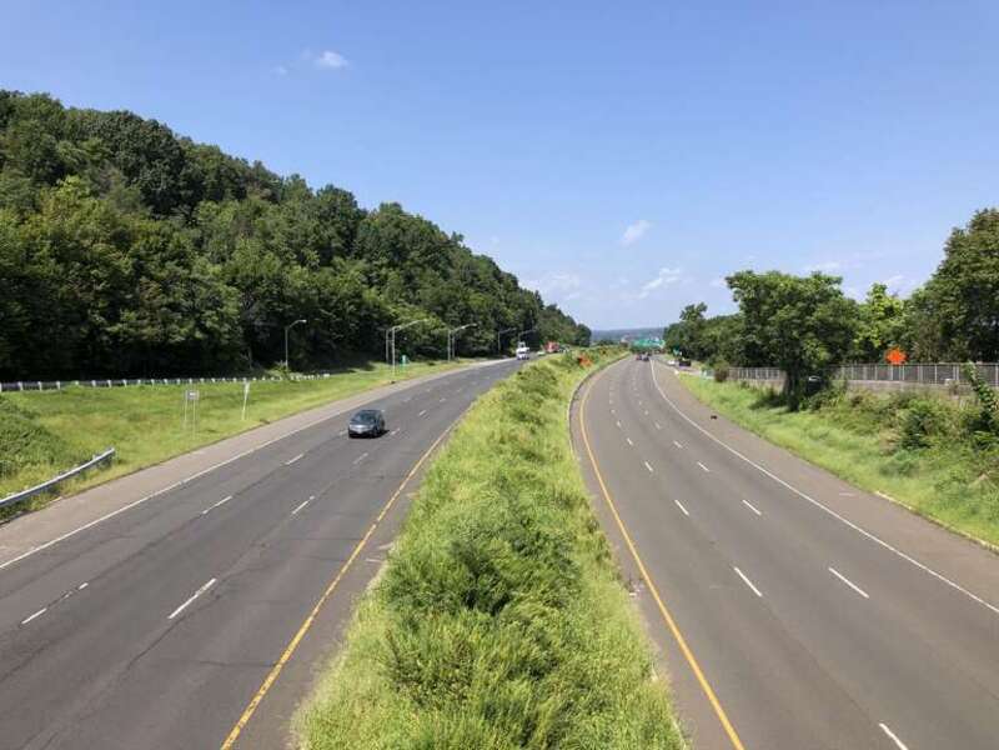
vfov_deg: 49.7
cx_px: 500
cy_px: 375
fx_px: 808
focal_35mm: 28
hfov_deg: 63.4
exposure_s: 1/1517
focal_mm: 4
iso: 20
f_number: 1.8
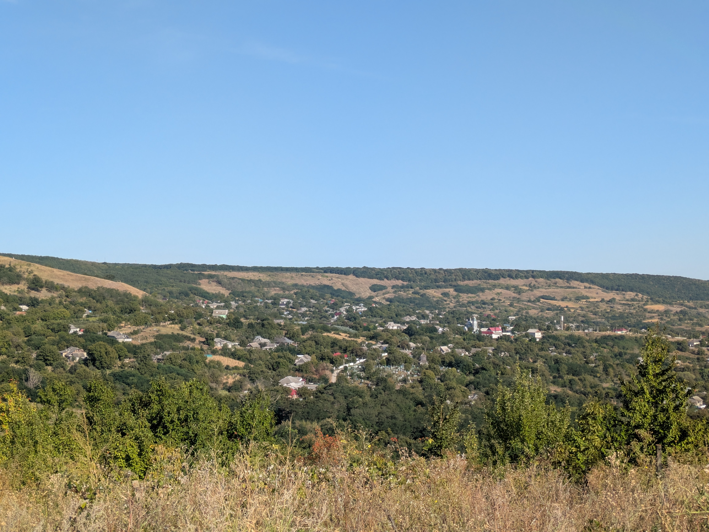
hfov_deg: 37.5
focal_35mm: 51
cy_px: 266
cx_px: 354
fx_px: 1045
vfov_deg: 28.6
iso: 62
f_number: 1.89
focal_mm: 5.43
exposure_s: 1/2132
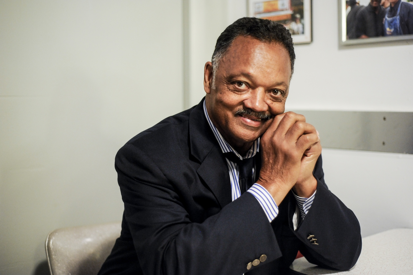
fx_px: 573
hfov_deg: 39.6
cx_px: 206
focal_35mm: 50
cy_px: 138
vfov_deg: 27.0
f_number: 2.2
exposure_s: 1/125
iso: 2500
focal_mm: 50
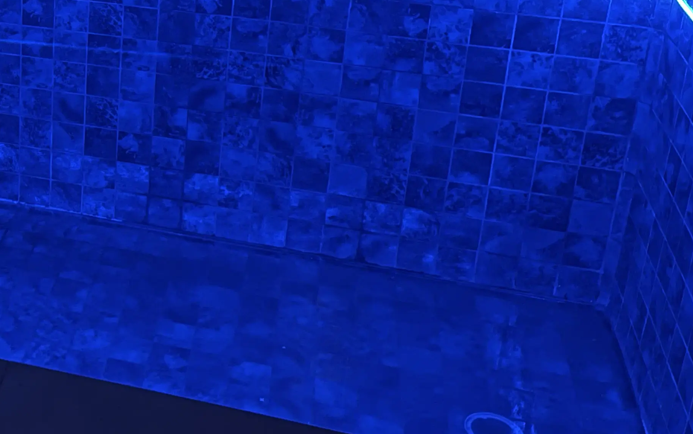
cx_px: -68
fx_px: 1152
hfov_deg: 30.1
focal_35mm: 61
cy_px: -32
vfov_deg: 20.4
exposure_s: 1/12
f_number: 1.6
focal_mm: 5.1
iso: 640
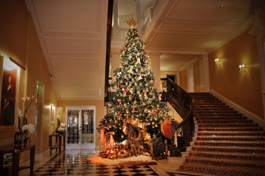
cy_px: 88
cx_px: 132
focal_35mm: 30
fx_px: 221
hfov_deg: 62.0
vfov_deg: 43.5
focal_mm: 20
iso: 200
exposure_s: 1/1.6
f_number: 5.6
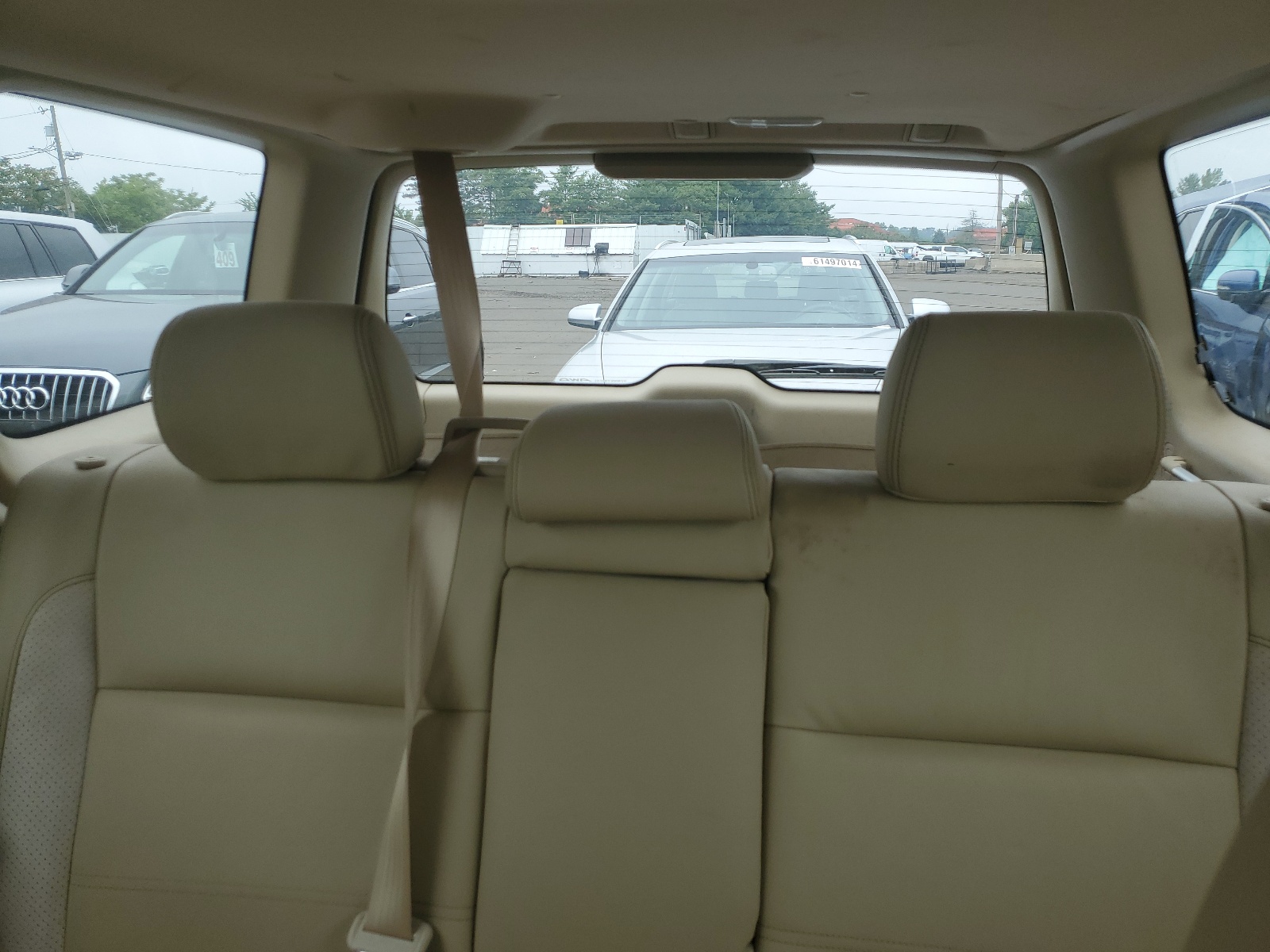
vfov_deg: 53.1
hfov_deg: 67.3
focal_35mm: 26
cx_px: 635
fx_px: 954
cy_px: 476
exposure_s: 1/667
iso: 50
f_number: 1.5
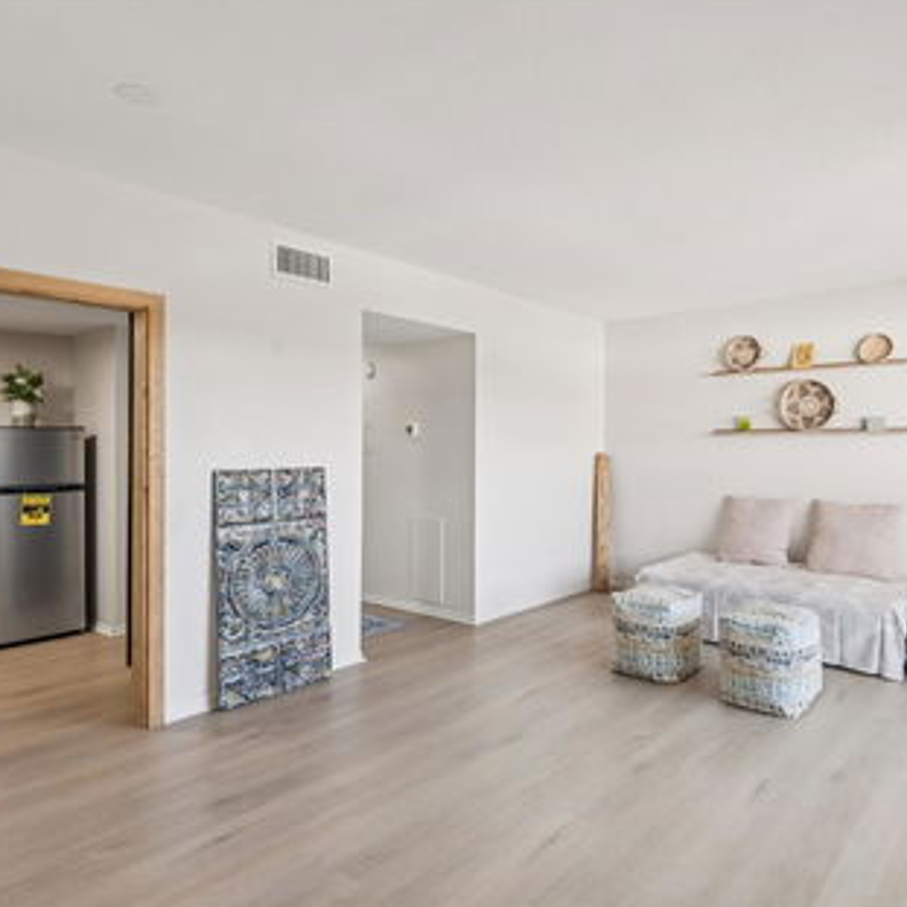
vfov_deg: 72.1
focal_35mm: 21
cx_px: 615
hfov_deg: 69.8
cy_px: 452
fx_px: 623
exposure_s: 1/30
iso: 400
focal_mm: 16
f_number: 8
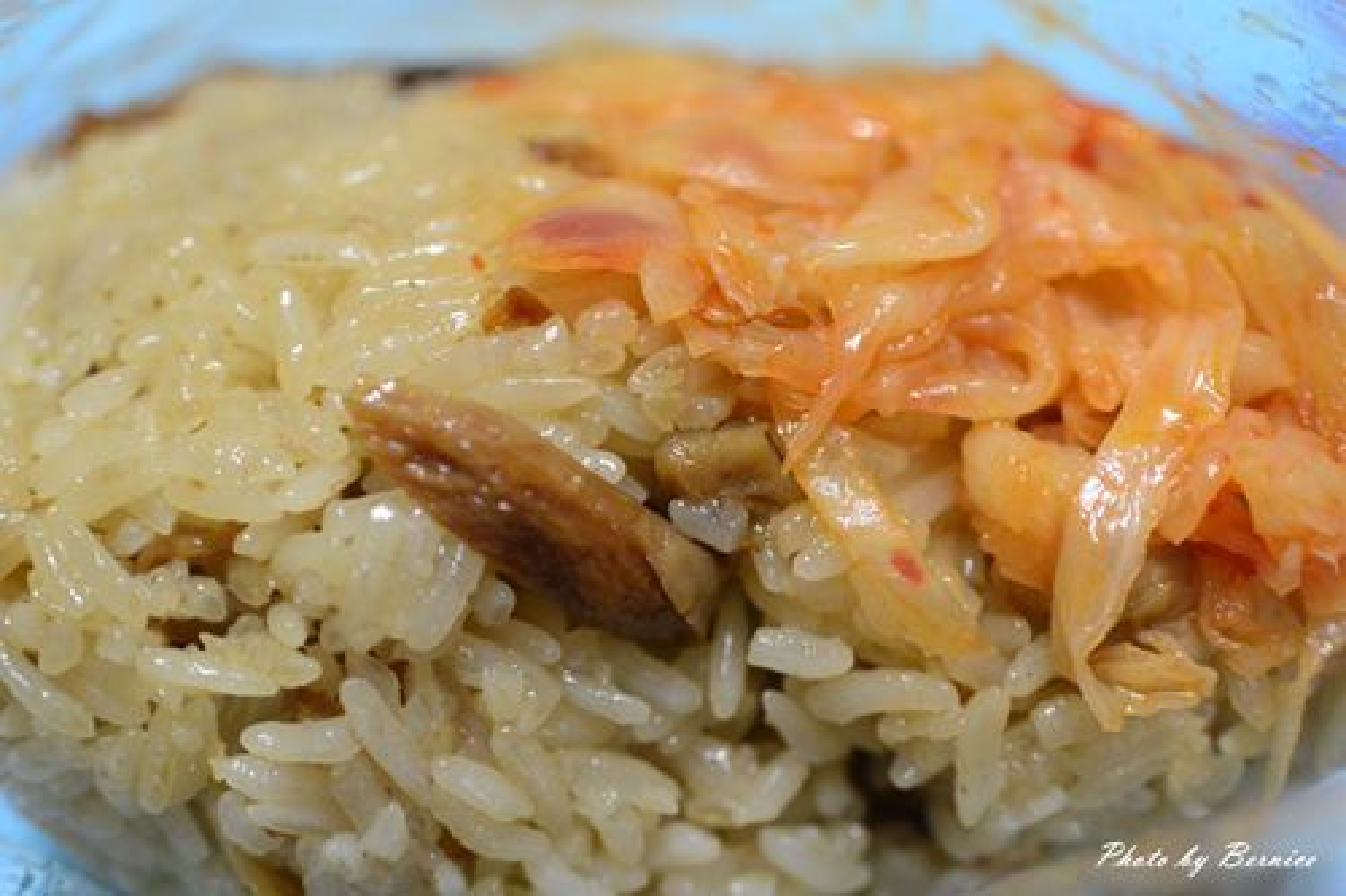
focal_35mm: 49
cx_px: 673
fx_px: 1831
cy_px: 448
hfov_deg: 40.4
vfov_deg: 27.5
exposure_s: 1/60
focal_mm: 18.5
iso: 800
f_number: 1.8
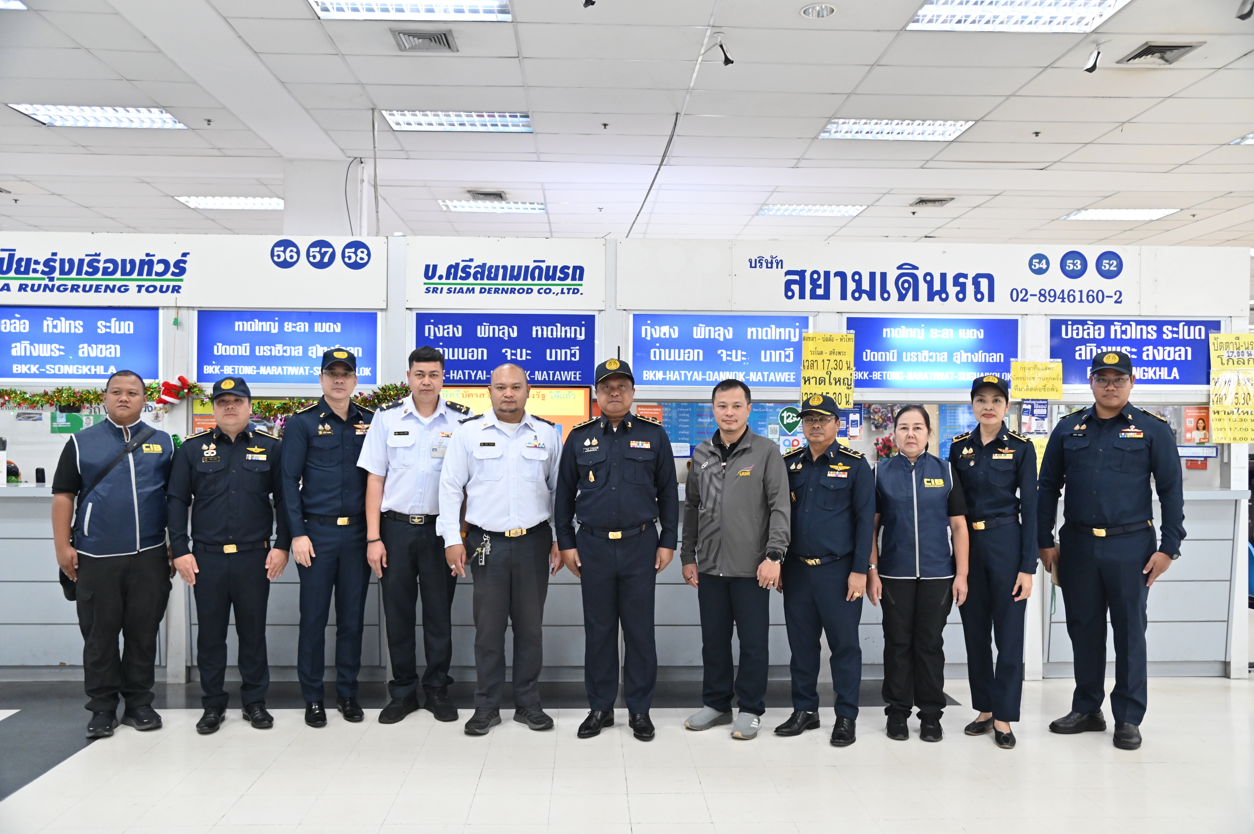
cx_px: 627
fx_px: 1044
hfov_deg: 62.0
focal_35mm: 30
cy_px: 417
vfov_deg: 43.6
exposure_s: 1/160
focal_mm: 30
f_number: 4
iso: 2800
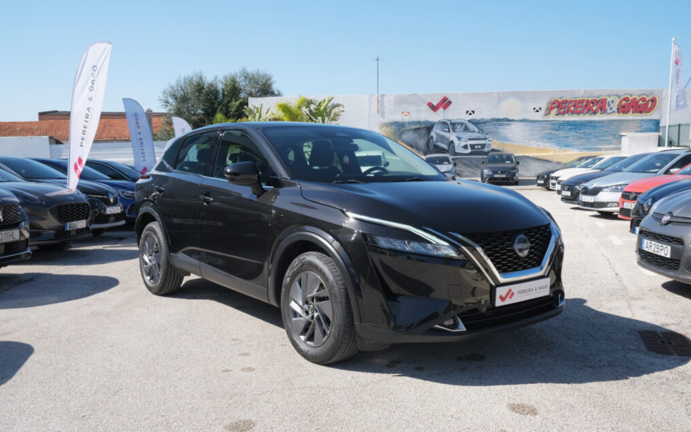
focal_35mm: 32
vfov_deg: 39.4
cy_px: 231
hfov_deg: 59.6
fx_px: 603
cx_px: 349
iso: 160
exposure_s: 1/160
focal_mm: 20.9
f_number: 9
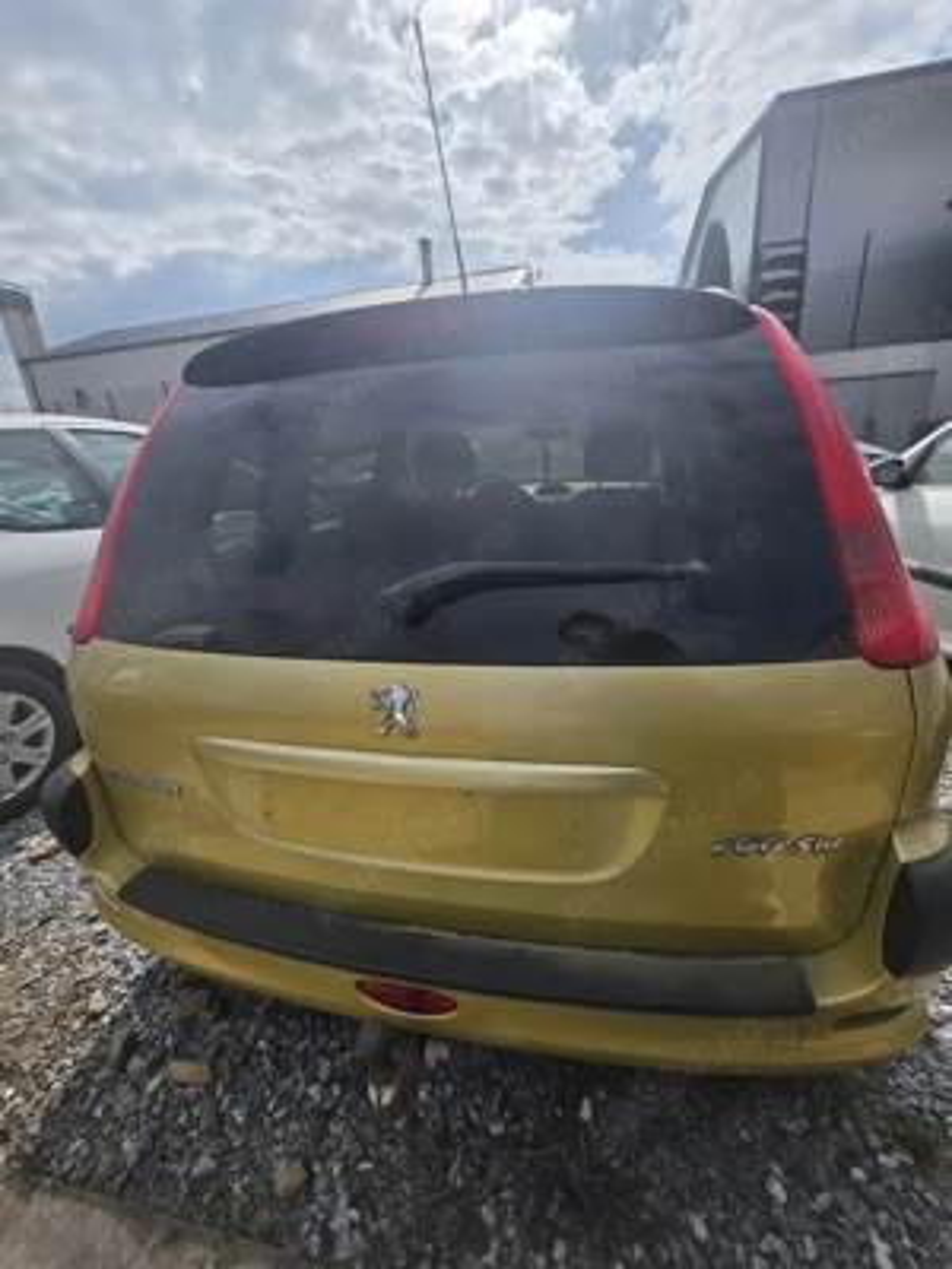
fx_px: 477
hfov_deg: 89.9
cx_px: 476
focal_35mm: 13
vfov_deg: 106.2
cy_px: 634
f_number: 1.9
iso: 40
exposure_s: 1/5000
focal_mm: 2.2
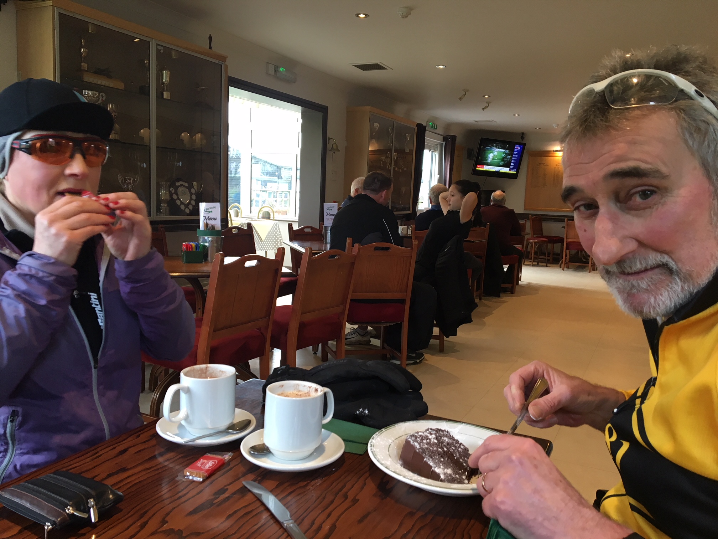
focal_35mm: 29
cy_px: 270
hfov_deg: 61.7
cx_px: 359
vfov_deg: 48.2
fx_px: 602
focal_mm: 4.15
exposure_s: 1/33
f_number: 2.2
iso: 64
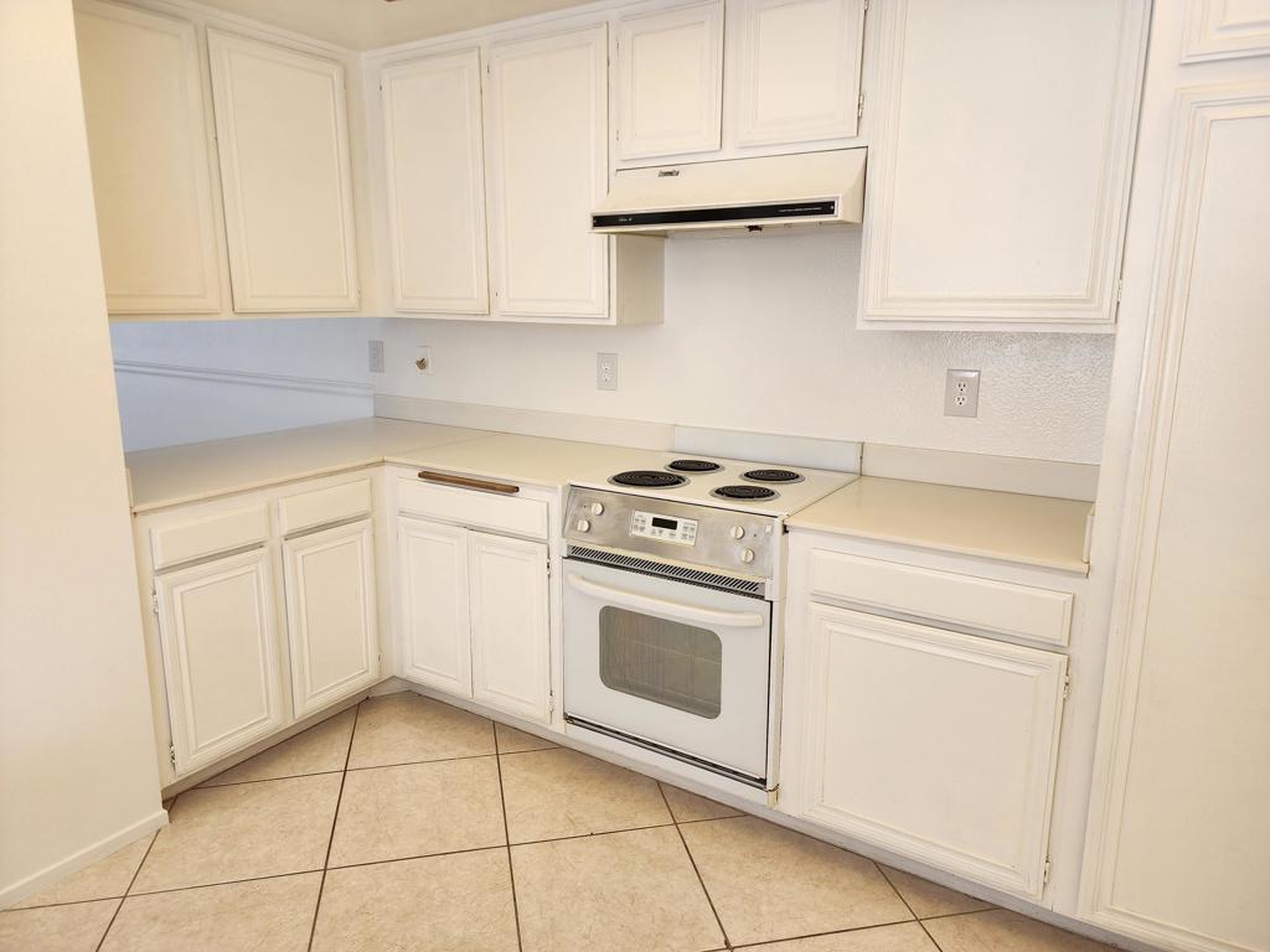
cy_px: 476
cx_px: 635
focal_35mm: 23
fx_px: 844
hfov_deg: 73.9
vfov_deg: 58.9
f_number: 1.8
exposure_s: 1/120
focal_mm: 6.4
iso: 64
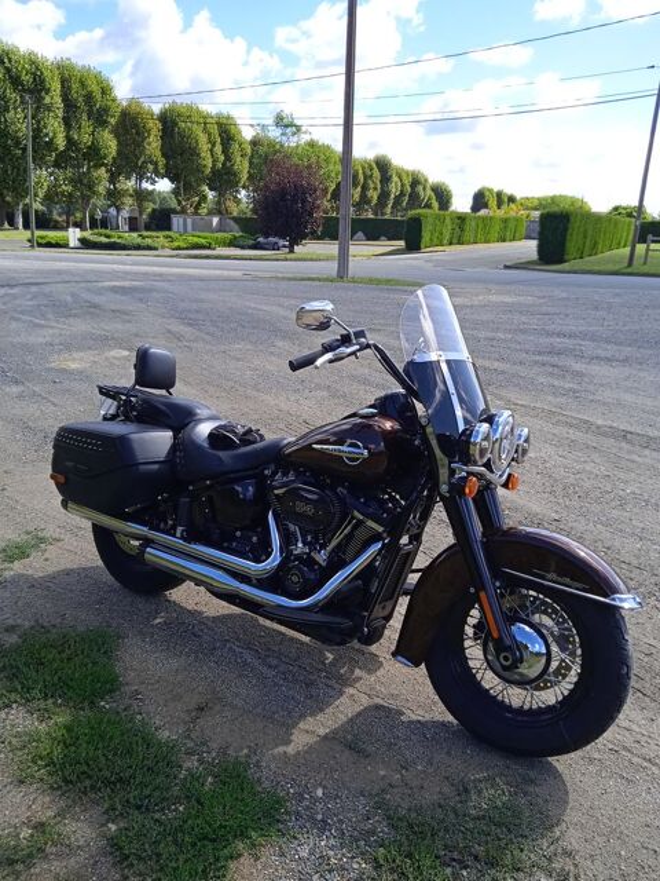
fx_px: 712
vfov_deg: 63.4
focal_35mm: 28
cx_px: 330
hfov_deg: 49.7
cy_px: 440
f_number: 2.2
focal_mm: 3.43
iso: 115
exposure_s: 1/591
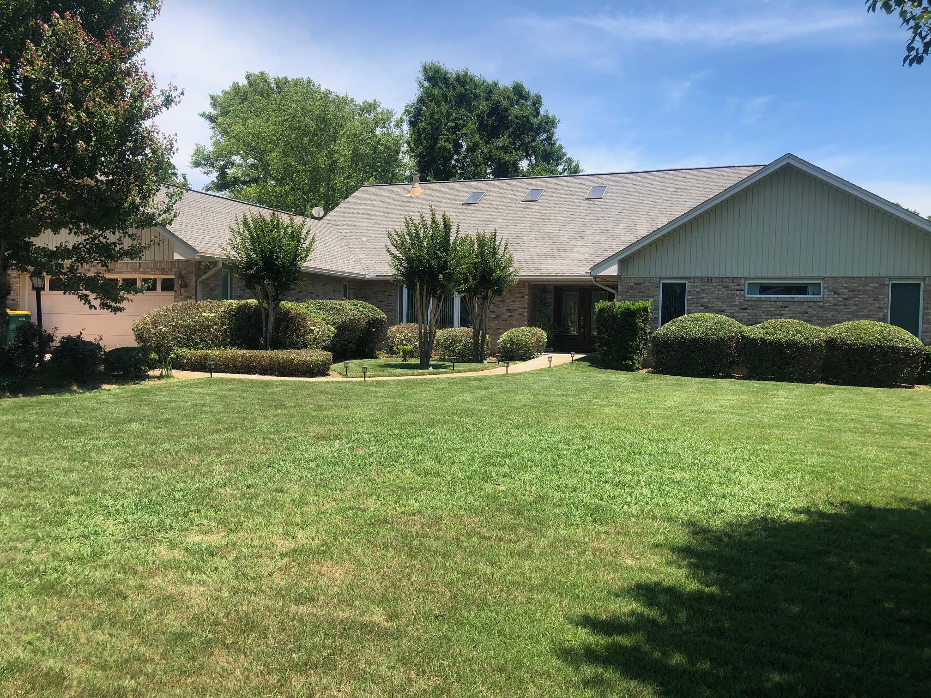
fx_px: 753
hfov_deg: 63.4
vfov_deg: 49.7
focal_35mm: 28
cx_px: 466
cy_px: 349
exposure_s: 1/1263
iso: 20
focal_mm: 3.99
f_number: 1.8
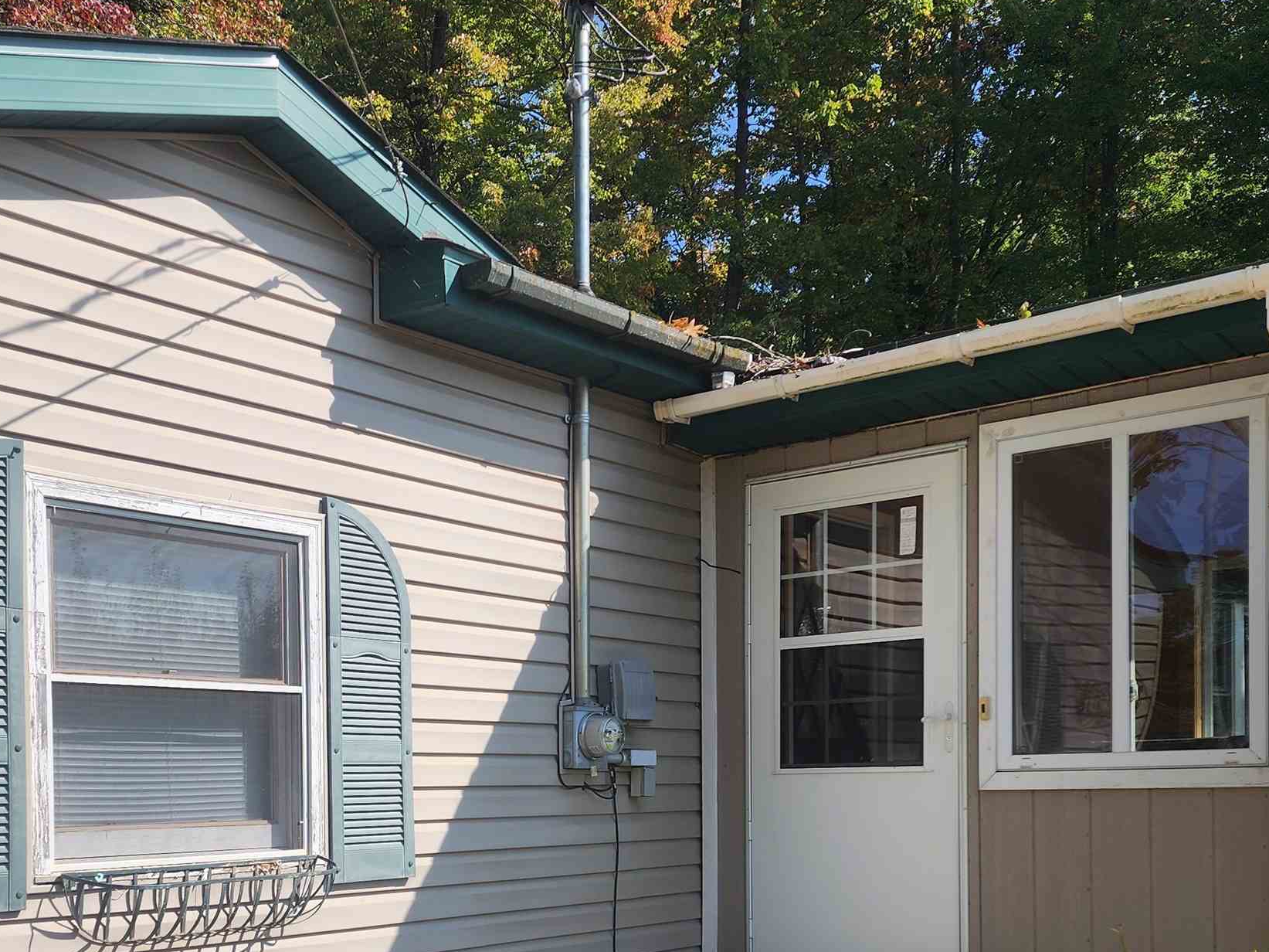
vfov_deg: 32.3
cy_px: 818
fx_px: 1576
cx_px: 520
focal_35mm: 43
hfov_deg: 43.7
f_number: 1.8
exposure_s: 1/852
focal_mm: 6.4
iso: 12
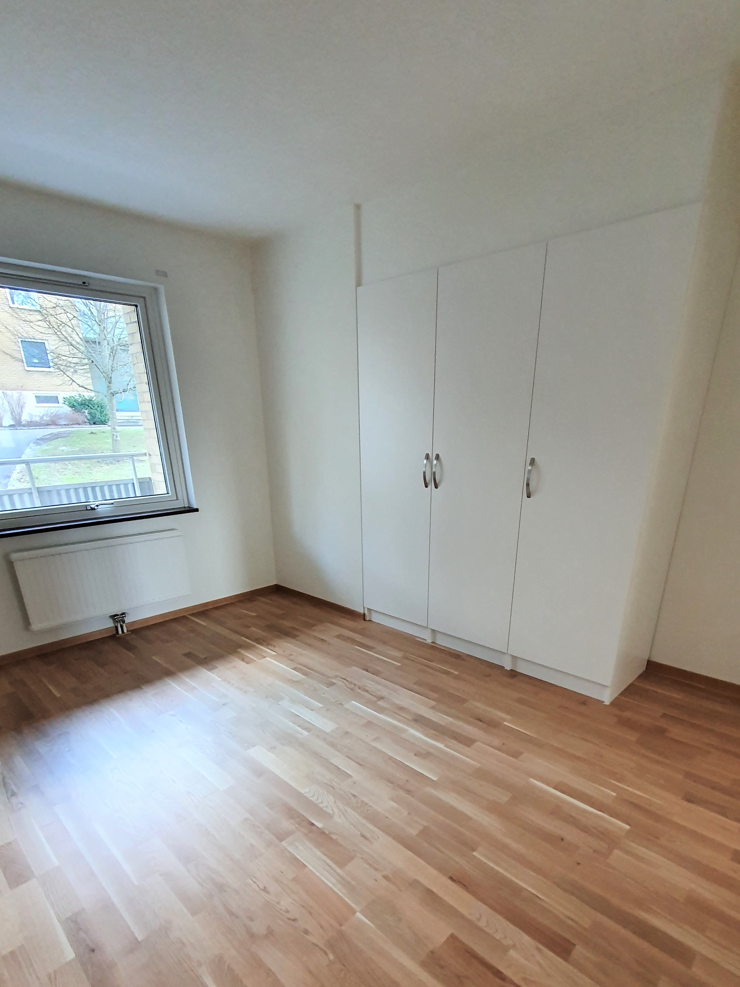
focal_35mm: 17
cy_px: 621
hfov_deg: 74.7
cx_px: 370
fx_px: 485
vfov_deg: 89.1
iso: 320
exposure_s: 1/33
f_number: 2.2
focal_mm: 1.8
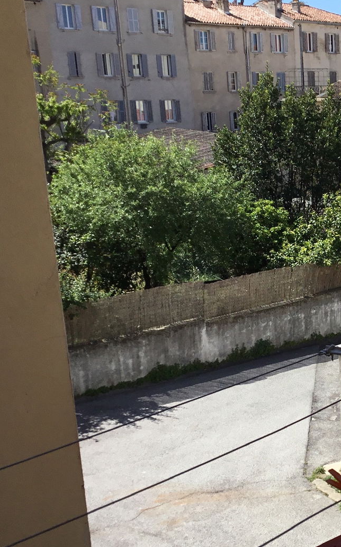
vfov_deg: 39.5
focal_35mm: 51
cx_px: 381
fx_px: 759
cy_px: 298
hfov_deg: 23.7
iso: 25
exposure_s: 1/1508
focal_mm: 3.3
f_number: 2.4
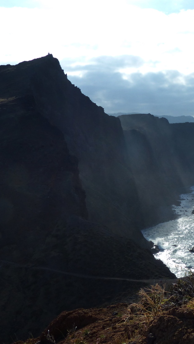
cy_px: 174
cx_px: 203
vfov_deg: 42.1
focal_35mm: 49
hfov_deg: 23.2
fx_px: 448
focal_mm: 5.9
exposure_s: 1/800
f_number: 4
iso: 125
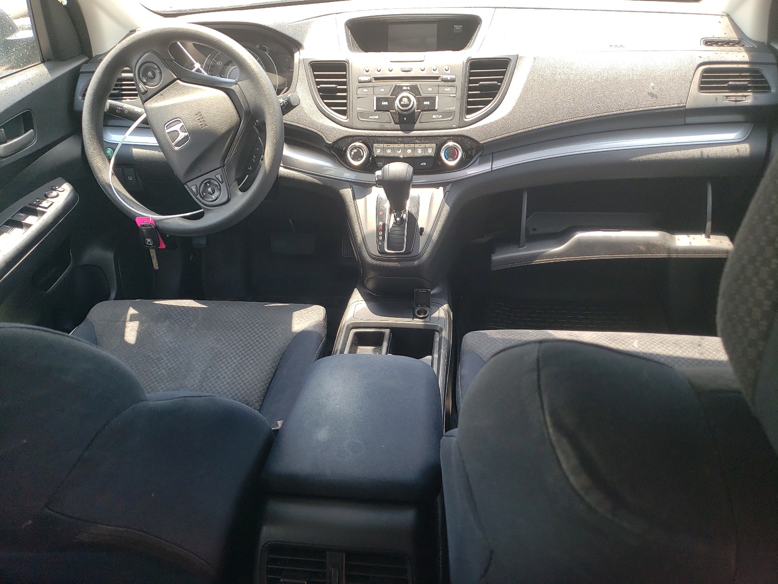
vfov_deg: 53.1
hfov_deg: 67.3
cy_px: 292
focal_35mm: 26
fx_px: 584
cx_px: 389
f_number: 1.5
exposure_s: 1/208
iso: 50
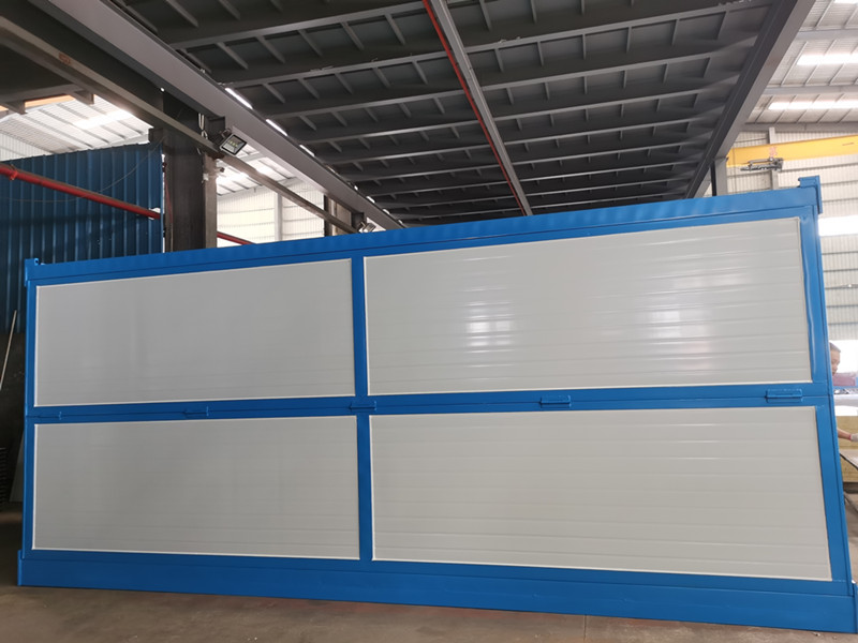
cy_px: 322
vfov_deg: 51.4
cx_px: 429
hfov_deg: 65.3
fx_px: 669
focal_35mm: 27
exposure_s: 1/50
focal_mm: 5.58
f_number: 1.8
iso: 250
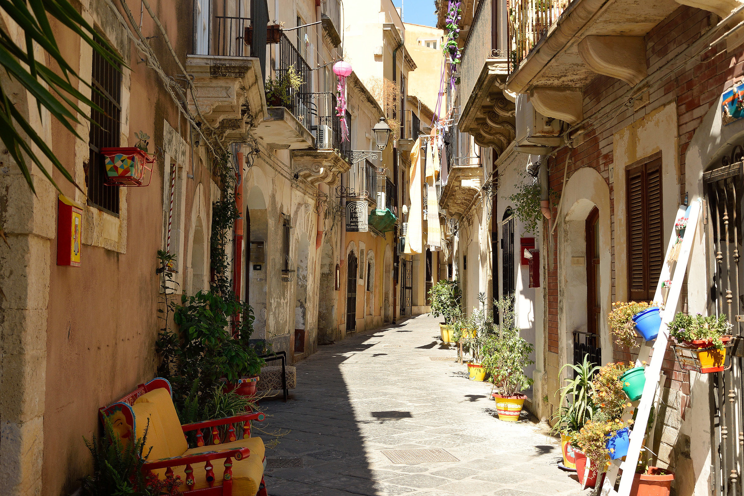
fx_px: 930
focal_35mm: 45
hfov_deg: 43.6
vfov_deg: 29.9
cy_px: 248
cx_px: 372
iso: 200
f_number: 9
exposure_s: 1/320
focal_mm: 30
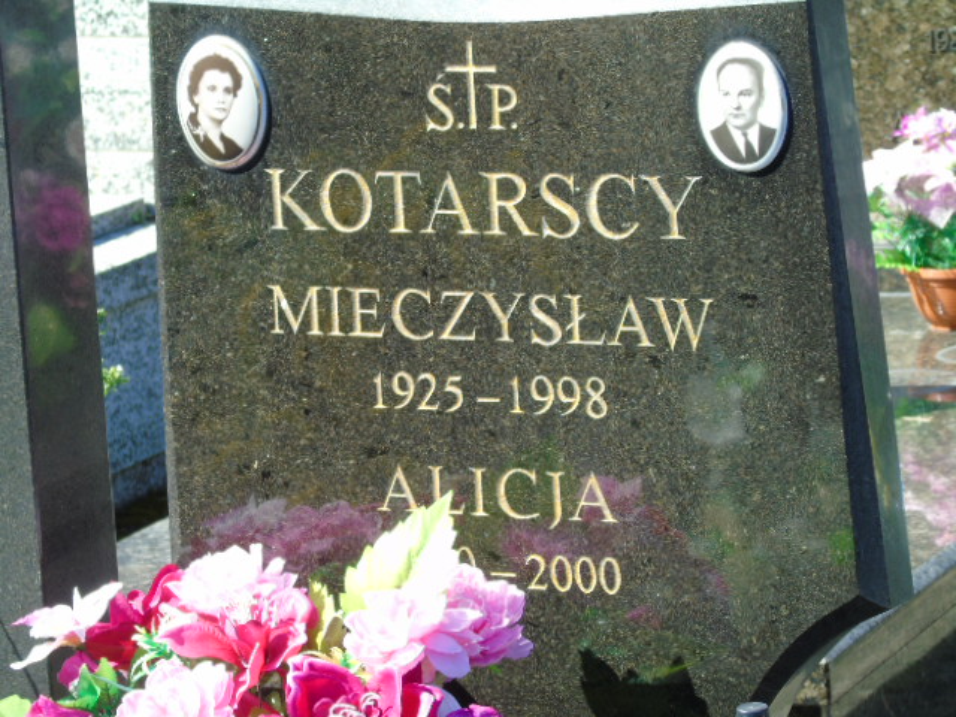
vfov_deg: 9.2
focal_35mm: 162
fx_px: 4474
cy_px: 358
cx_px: 478
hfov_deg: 12.2
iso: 80
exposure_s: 1/125
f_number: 4.9
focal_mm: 29
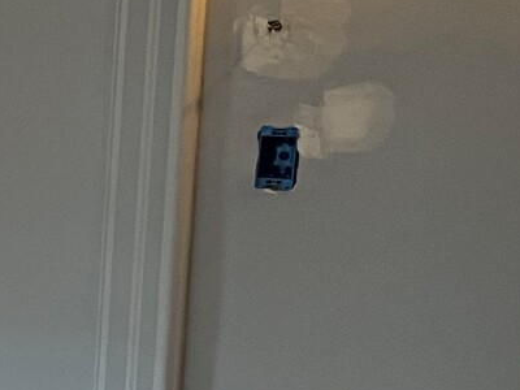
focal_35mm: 133
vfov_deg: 11.1
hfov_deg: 11.8
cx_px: -772
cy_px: 304
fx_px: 1998
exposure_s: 1/60
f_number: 1.6
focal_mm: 5.1
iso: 200
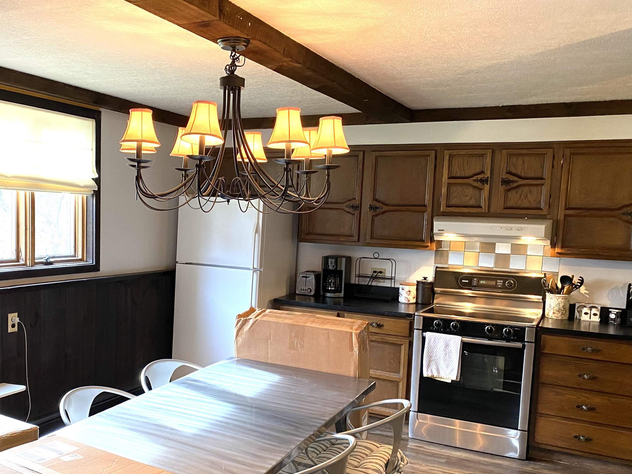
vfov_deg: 40.6
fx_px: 639
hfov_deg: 51.9
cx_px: 224
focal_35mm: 35
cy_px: 278
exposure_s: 1/60
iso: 125
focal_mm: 4.25
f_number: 1.8
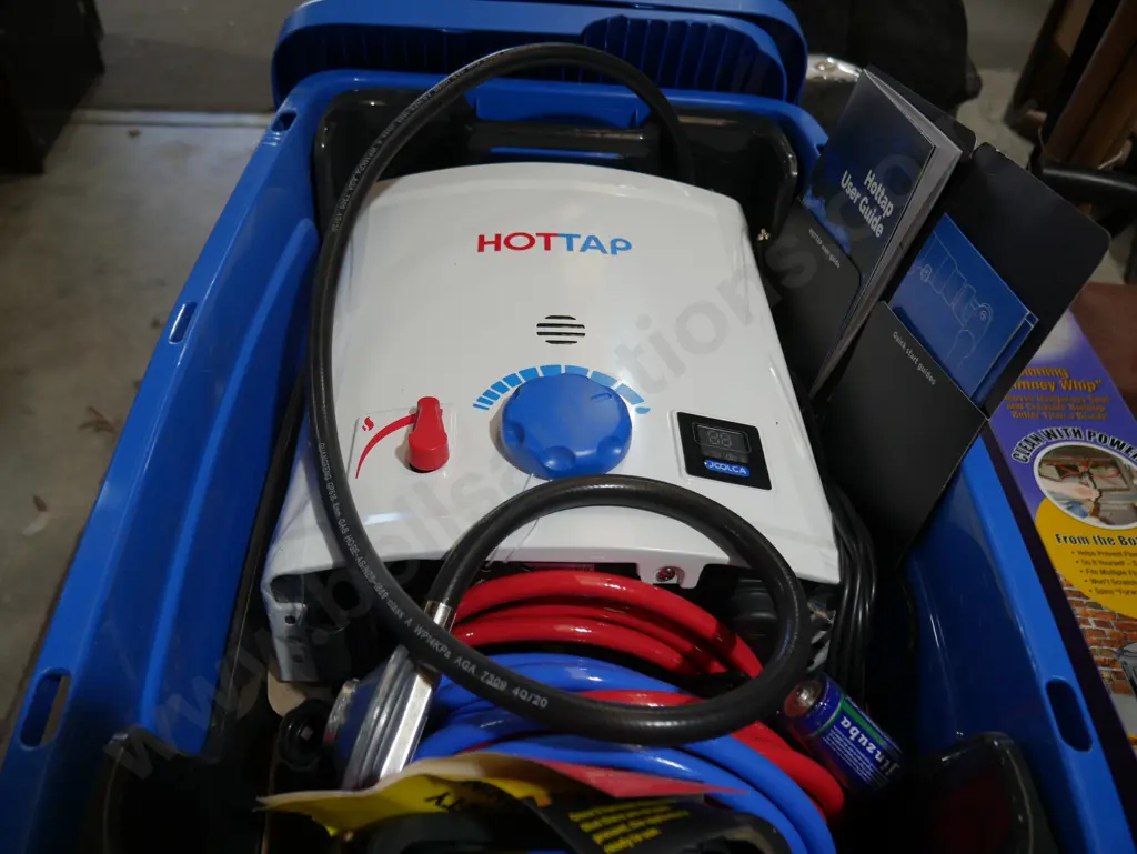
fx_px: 920
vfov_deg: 49.8
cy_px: 427
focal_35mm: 28
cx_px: 568
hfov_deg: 63.4
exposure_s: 1/125
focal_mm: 14
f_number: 3.5
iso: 200
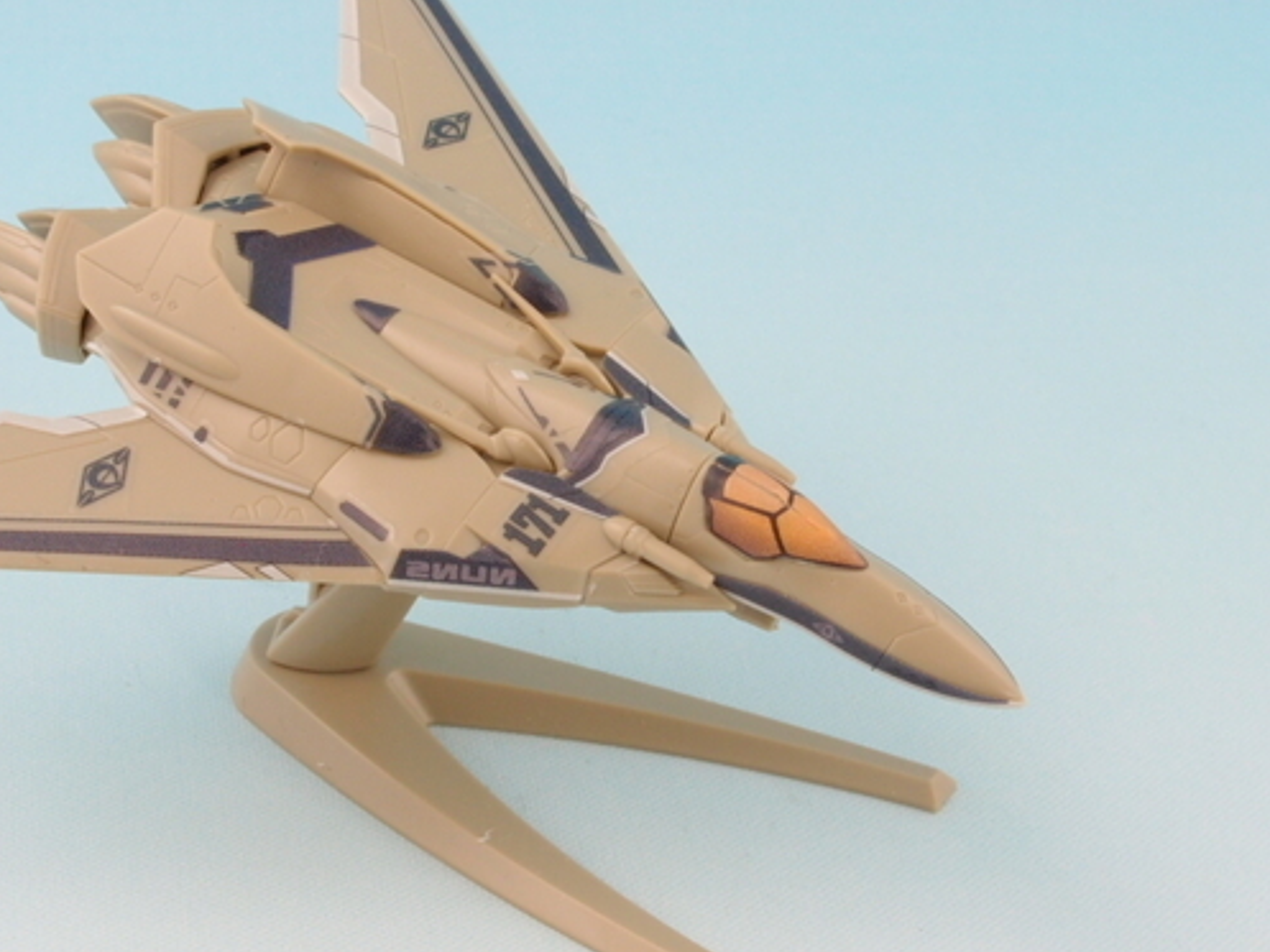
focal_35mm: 74
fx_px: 2716
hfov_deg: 26.3
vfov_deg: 19.9
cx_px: 575
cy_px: 477
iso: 100
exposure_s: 1/1.3
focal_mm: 9.87
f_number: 8
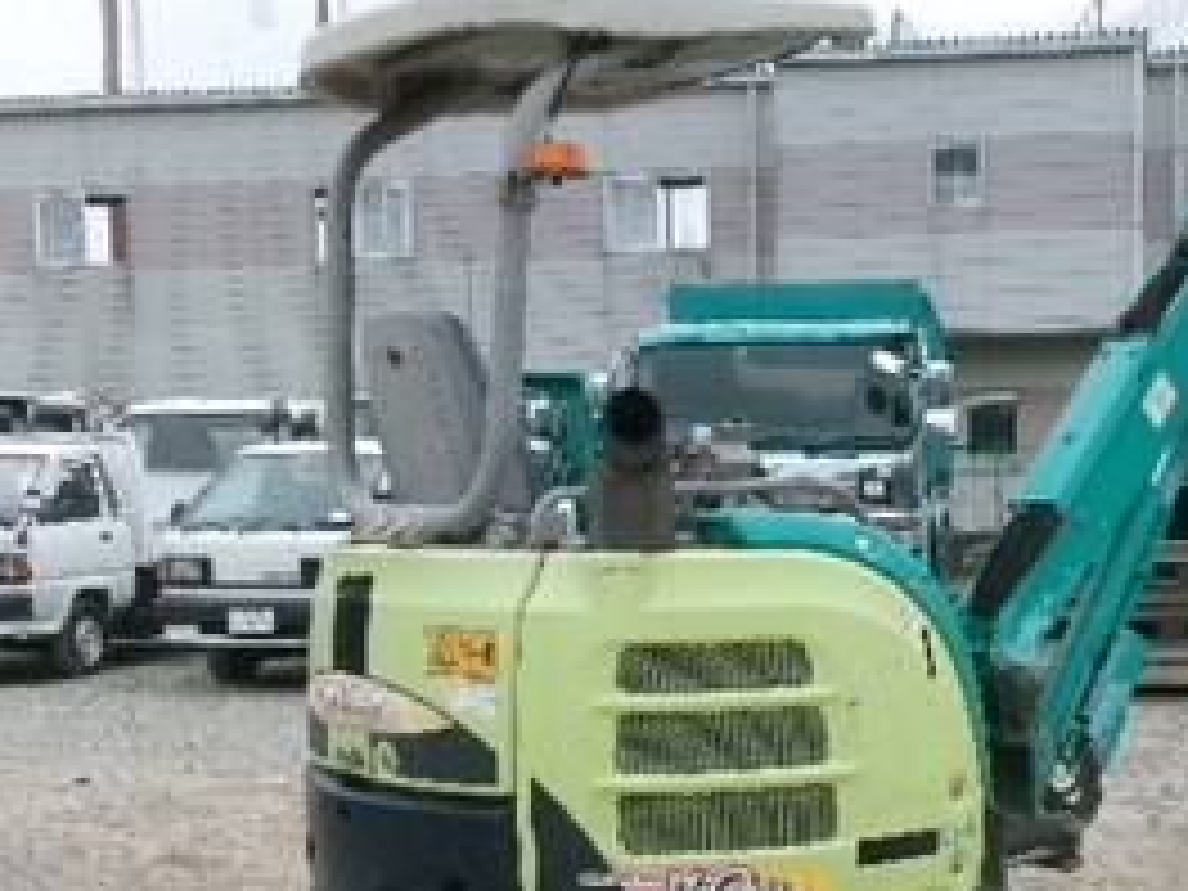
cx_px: 855
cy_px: 652
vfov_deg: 28.2
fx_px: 1750
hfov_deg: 36.8
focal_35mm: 51
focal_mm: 5.1
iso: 100
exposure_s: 1/150
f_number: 3.9
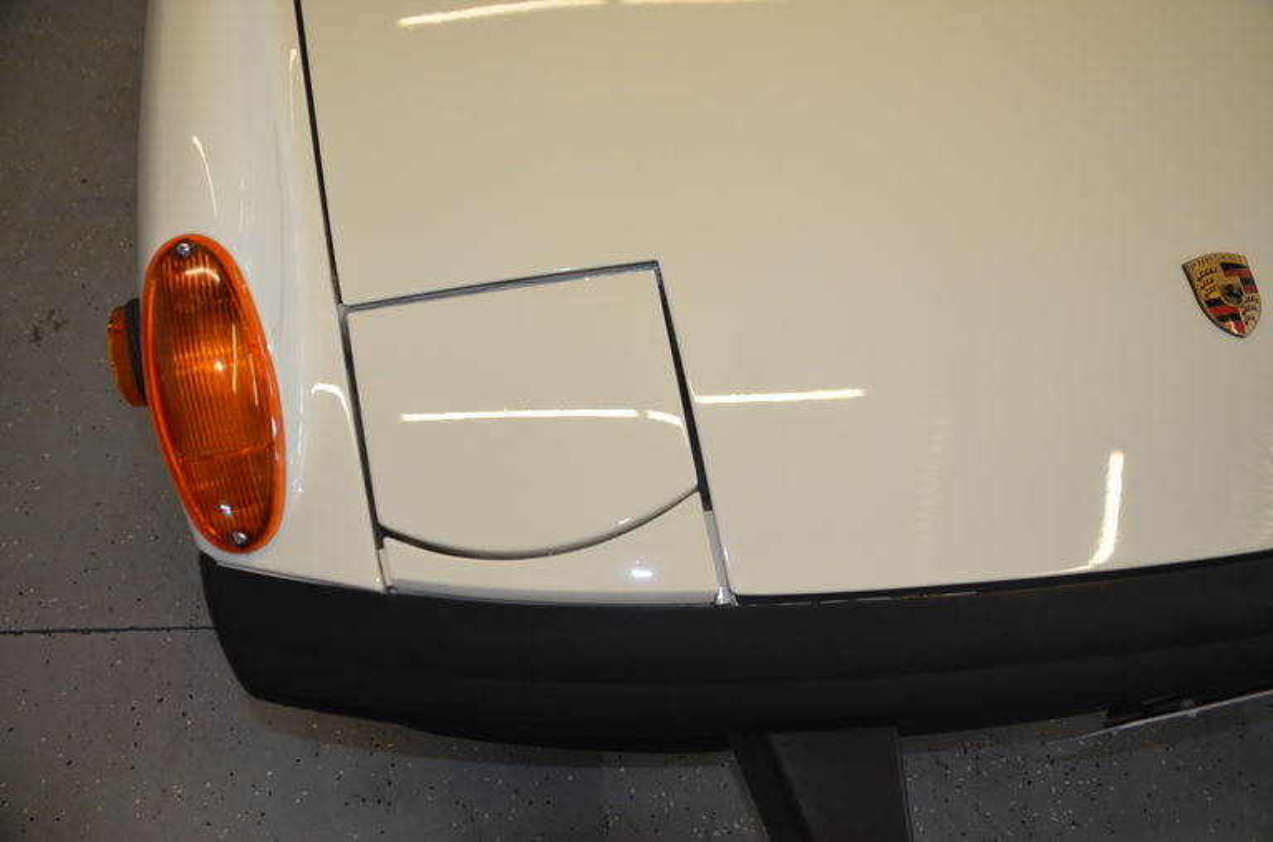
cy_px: 421
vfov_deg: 43.4
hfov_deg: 62.1
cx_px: 636
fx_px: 1058
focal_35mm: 30
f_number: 3.5
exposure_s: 1/60
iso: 1250
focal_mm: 20
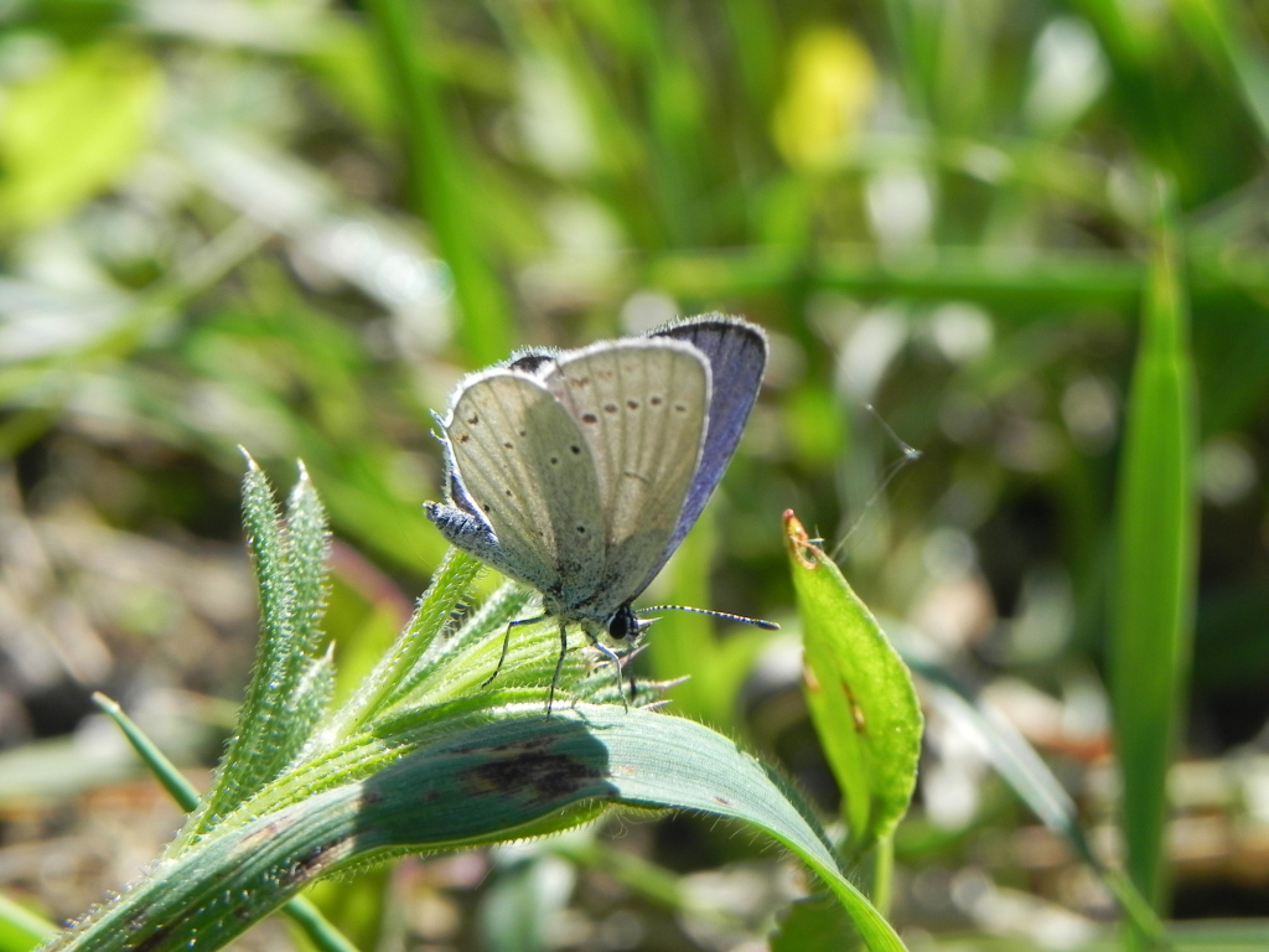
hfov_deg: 18.7
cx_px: 634
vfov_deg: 14.1
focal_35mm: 105
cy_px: 476
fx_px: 3849
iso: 160
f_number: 4.5
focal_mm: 18.8
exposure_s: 1/536
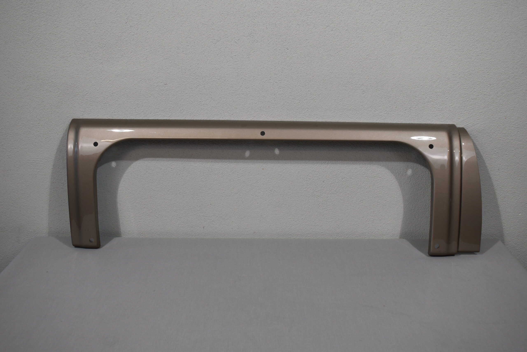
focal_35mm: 38
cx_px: 264
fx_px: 549
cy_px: 176
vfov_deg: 35.5
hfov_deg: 51.3
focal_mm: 25
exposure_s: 1/125
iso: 250
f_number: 5.6
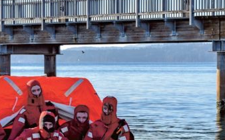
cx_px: 45
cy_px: 119
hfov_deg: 10.9
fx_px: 1172
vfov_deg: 6.8
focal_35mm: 191
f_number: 9
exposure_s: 1/320
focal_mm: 55
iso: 200
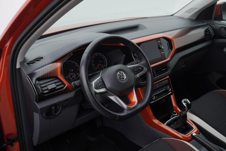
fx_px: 226
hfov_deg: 53.1
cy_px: 76
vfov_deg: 36.9
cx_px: 113
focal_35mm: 36
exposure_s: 1/60
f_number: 3.5
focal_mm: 24
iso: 125
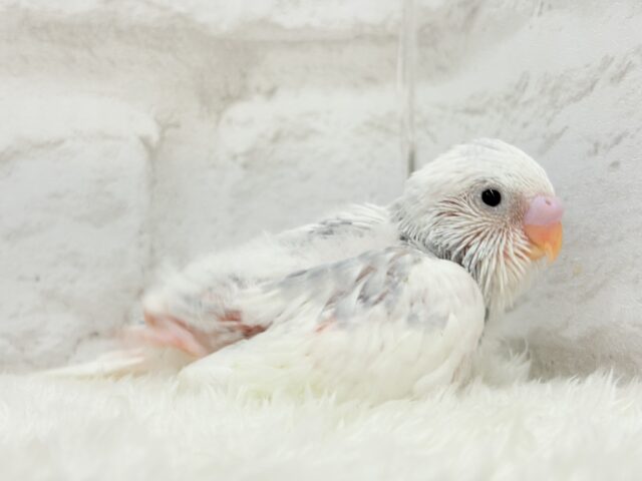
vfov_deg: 28.0
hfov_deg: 36.8
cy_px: 240
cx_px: 321
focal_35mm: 52
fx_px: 964
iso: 64
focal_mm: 5.96
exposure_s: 1/100
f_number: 1.6
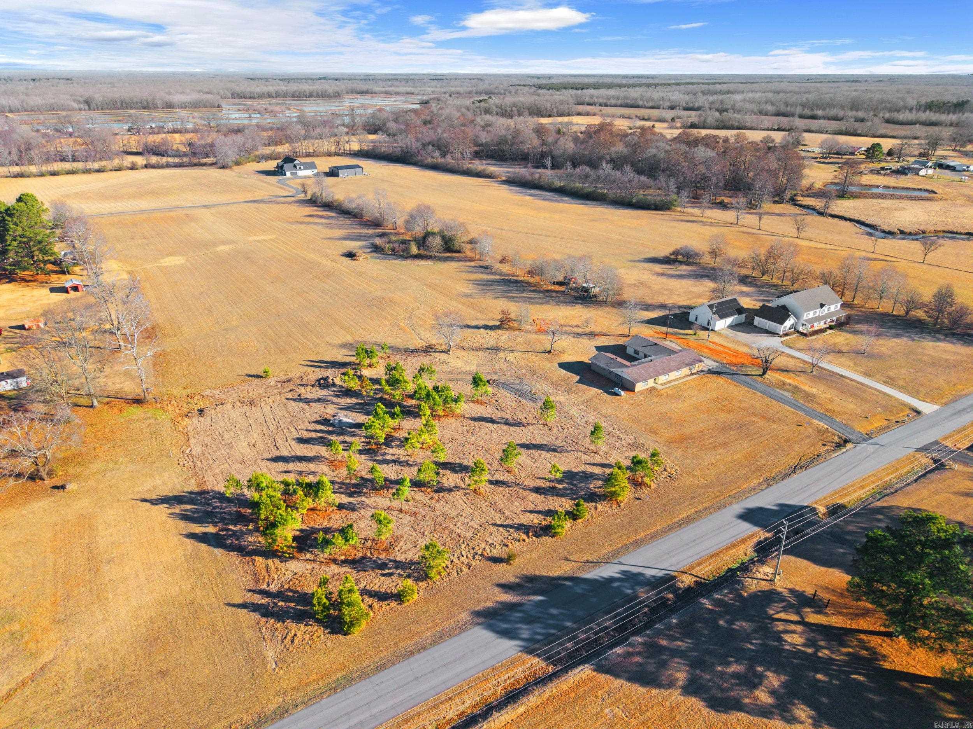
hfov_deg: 71.6
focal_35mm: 24
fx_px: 675
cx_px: 486
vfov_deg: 56.8
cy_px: 364
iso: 200
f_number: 1.8
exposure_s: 1/120
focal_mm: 8.67
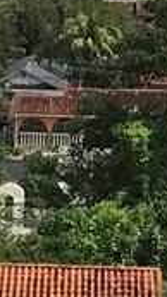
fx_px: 2225
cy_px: -122
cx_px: 108
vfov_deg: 7.5
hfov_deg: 4.3
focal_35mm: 282
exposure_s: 1/4566
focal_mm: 3.99
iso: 20
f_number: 1.8
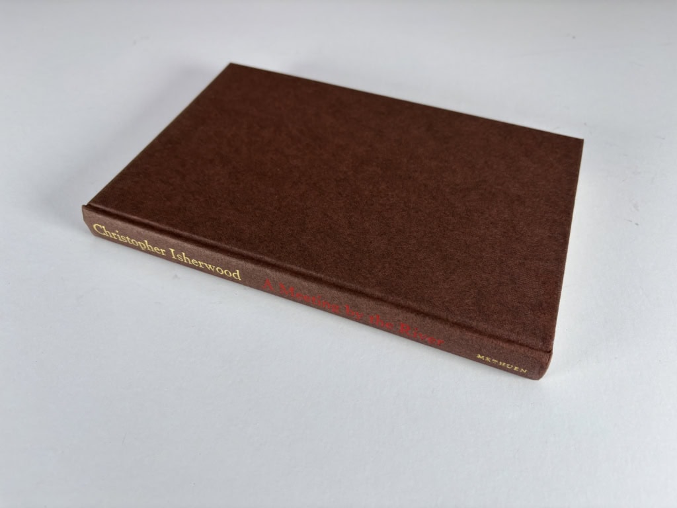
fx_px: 508
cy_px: 254
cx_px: 338
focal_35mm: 26
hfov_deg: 67.3
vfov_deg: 53.1
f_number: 1.6
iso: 50
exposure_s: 1/121
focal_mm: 6
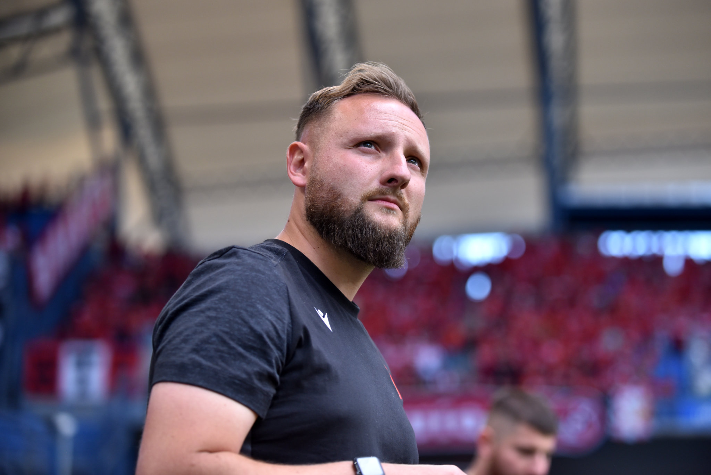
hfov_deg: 22.6
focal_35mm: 90
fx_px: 1778
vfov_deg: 15.2
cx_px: 356
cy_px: 238
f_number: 2.8
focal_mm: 90
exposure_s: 1/1250
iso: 500
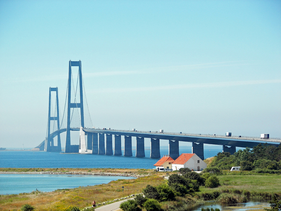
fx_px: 1323
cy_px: 106
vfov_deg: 9.1
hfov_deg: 12.1
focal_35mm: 163
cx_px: 140
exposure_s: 1/500
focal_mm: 27
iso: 50
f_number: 3.2
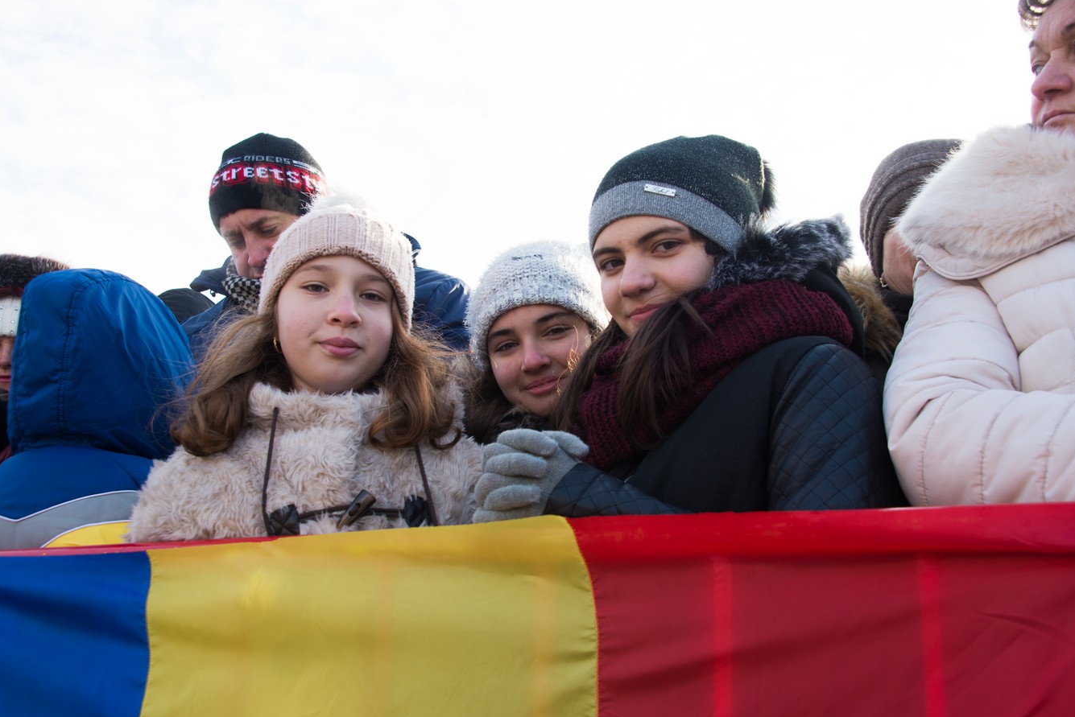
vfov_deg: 31.2
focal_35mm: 43
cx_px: 538
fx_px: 1284
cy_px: 345
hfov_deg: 45.4
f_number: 6.3
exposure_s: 1/160
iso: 100
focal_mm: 40
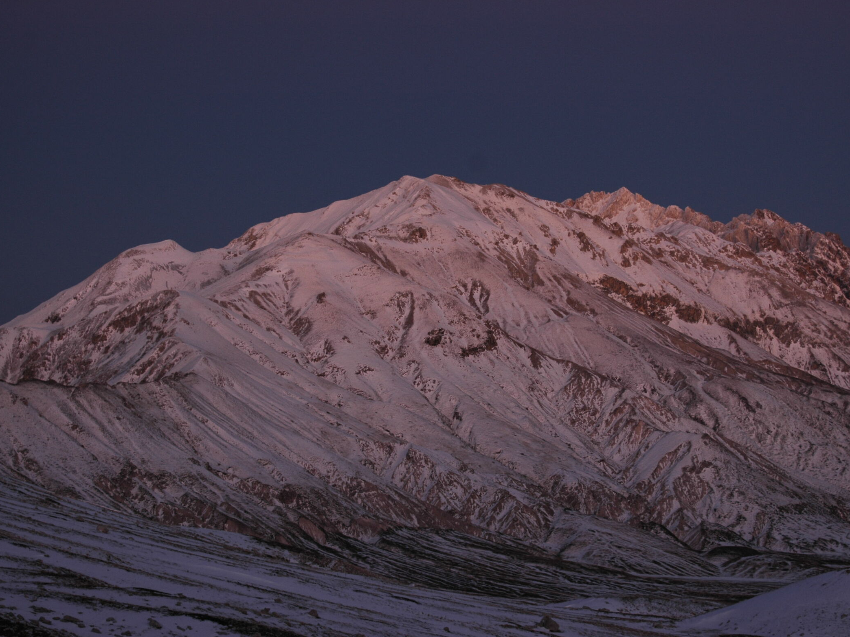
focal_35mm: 116
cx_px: 480
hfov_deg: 17.0
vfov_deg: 12.8
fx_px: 2848
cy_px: 313
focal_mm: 70
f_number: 4.5
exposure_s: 1/30
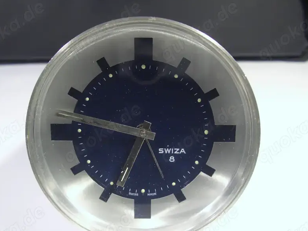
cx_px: 139
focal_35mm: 45
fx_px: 400
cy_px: 136
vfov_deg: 32.1
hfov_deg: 42.0
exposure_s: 1/25
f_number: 2.6
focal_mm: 5.8
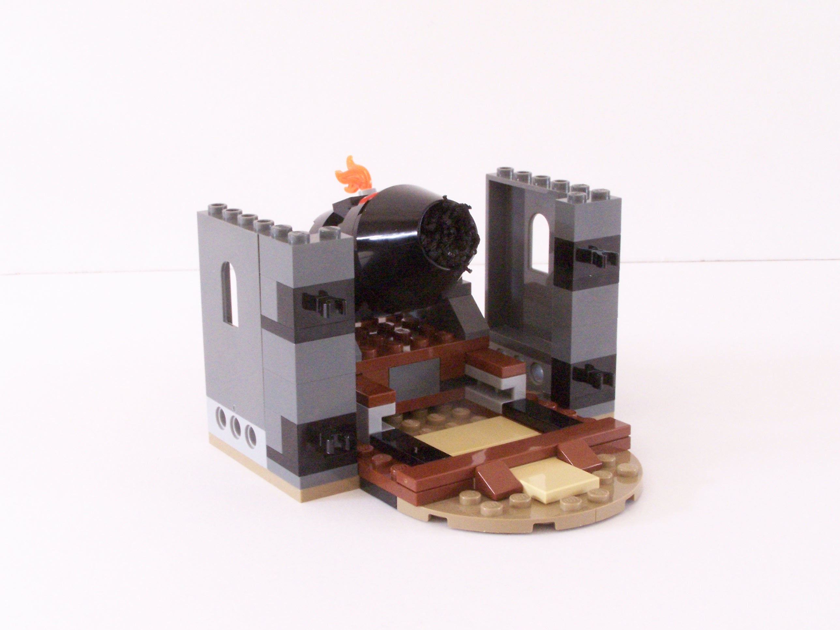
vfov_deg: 24.8
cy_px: 315
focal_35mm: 59
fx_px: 1432
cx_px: 420
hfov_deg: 32.7
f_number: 8
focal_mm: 9.8
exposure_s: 1/8
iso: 400
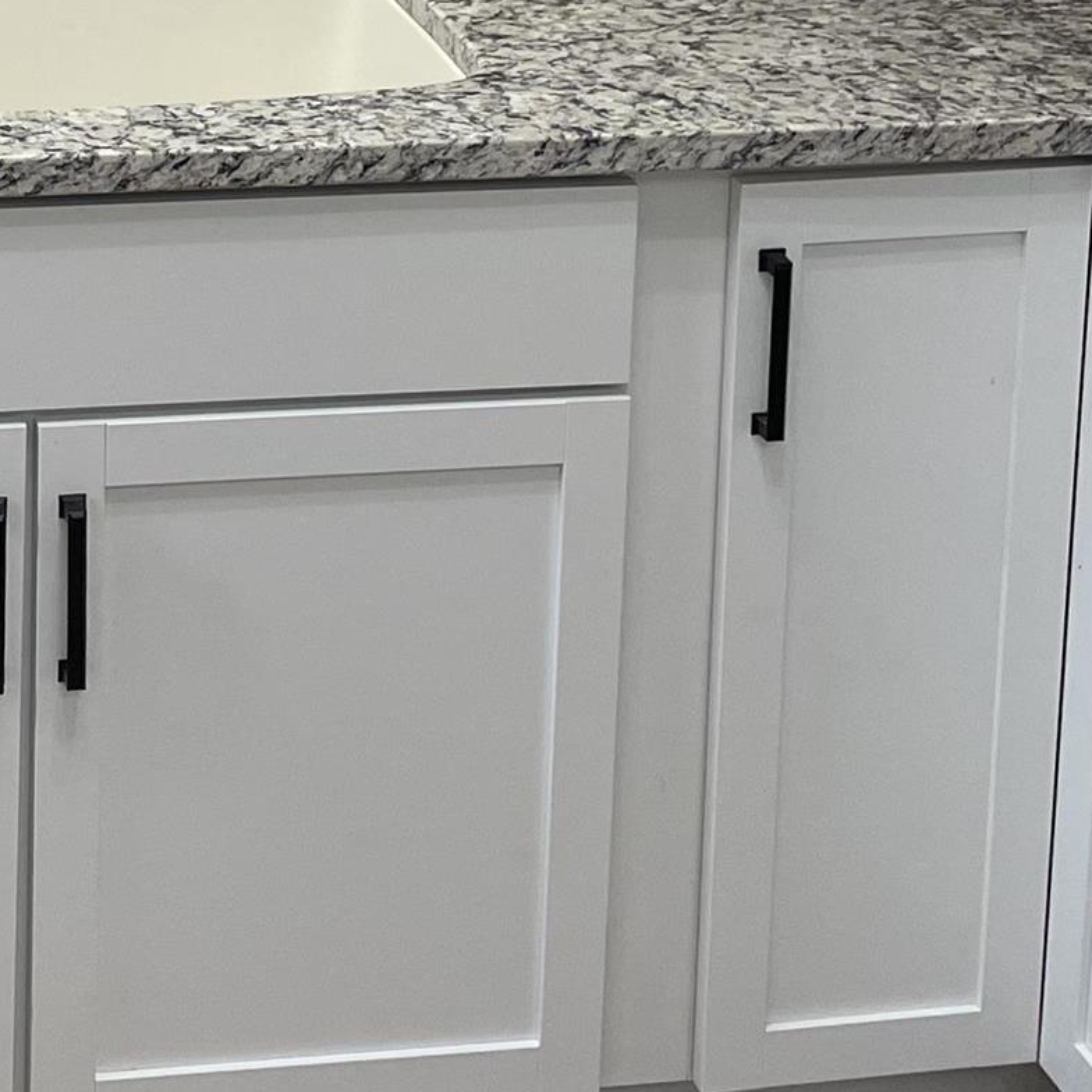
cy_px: -309
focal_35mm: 90
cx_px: -35
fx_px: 3212
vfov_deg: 18.1
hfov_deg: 18.7
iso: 100
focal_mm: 4.2
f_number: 1.6
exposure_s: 1/120
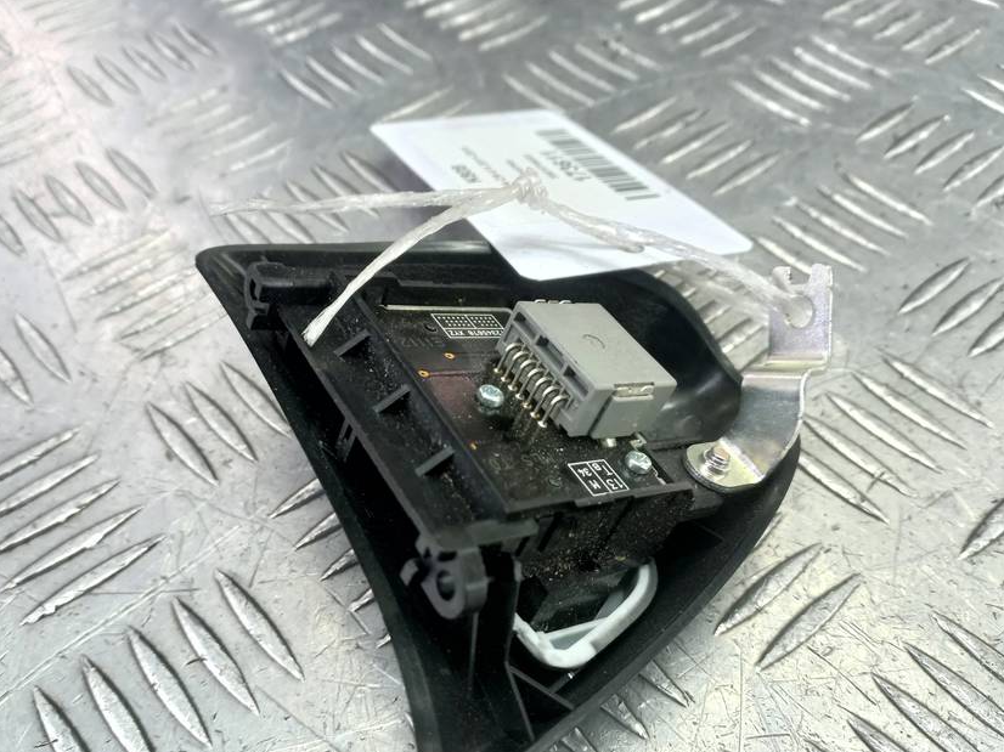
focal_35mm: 31
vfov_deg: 45.2
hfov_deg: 58.4
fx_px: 899
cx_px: 501
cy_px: 440
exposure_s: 1/50
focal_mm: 4.6
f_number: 1.8
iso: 100
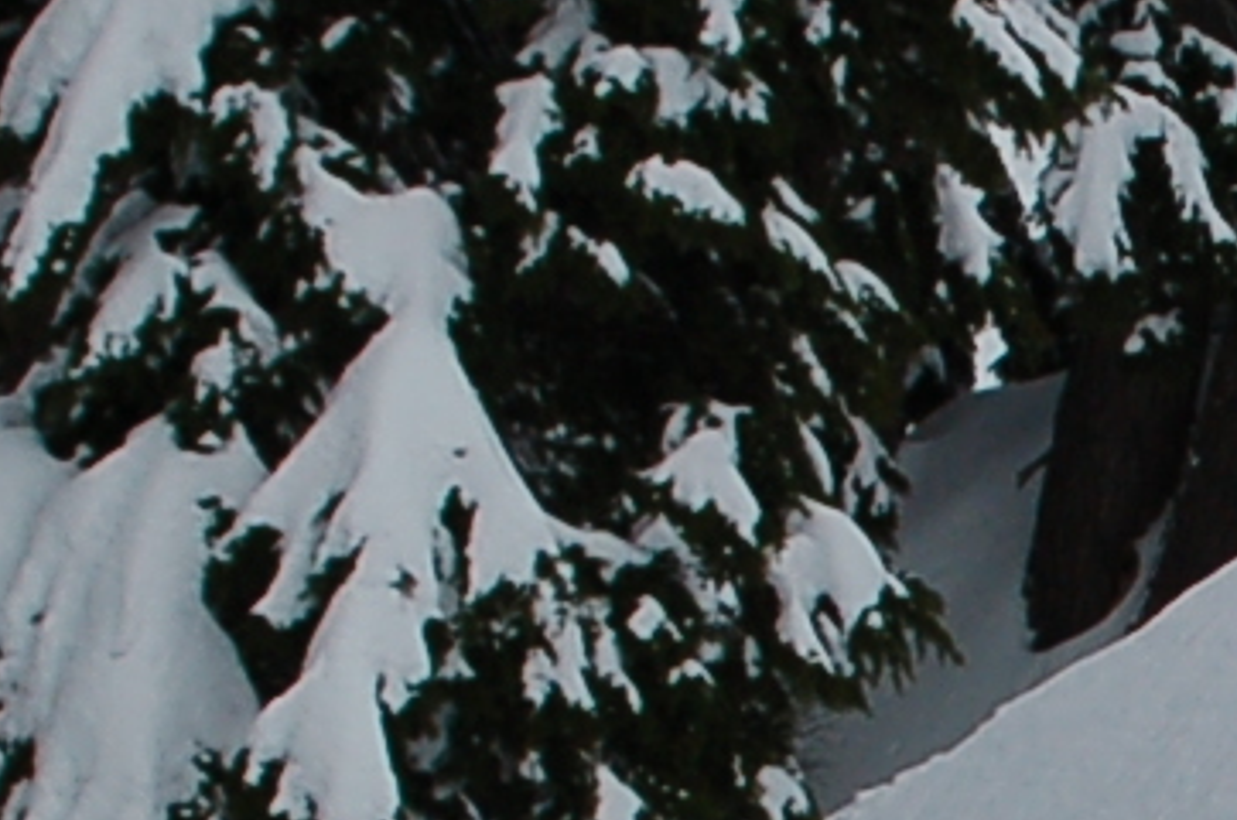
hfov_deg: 7.6
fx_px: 8987
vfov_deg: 5.2
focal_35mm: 262
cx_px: 2307
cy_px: 1309
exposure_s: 1/1250
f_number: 5
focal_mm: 28
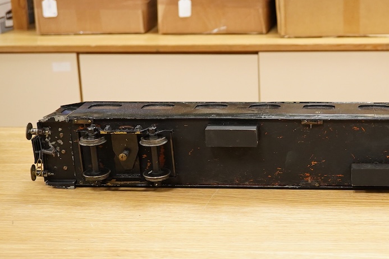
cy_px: 142
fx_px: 789
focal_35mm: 73
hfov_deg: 27.2
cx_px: 311
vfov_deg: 18.7
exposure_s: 1/160
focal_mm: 30
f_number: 7.1
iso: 2500
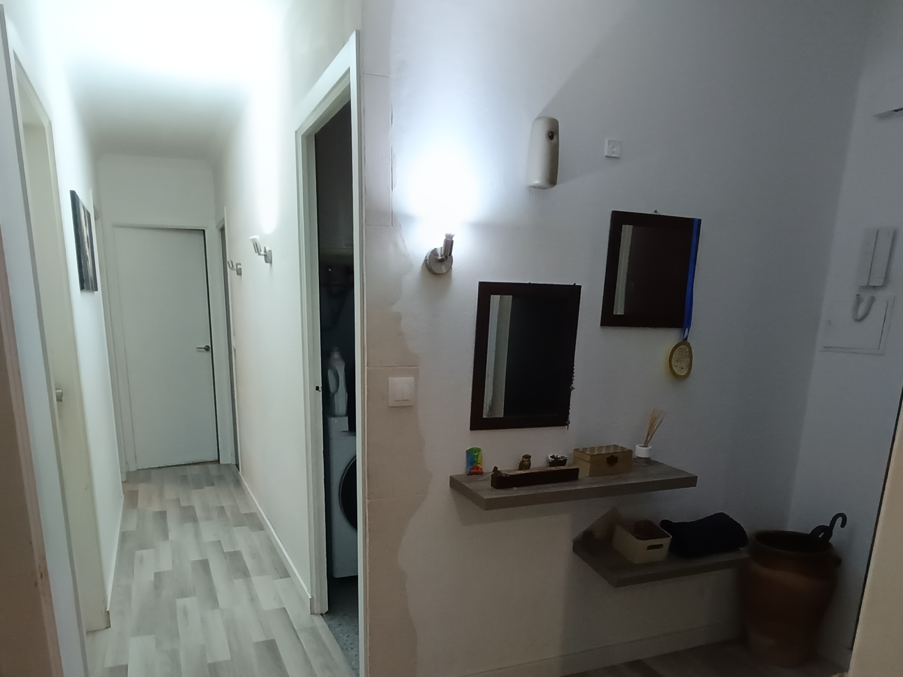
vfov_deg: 53.3
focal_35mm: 25
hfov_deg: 69.0
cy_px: 475
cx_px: 387
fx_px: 652
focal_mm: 1.65
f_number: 2.2
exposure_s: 1/33.3
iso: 763
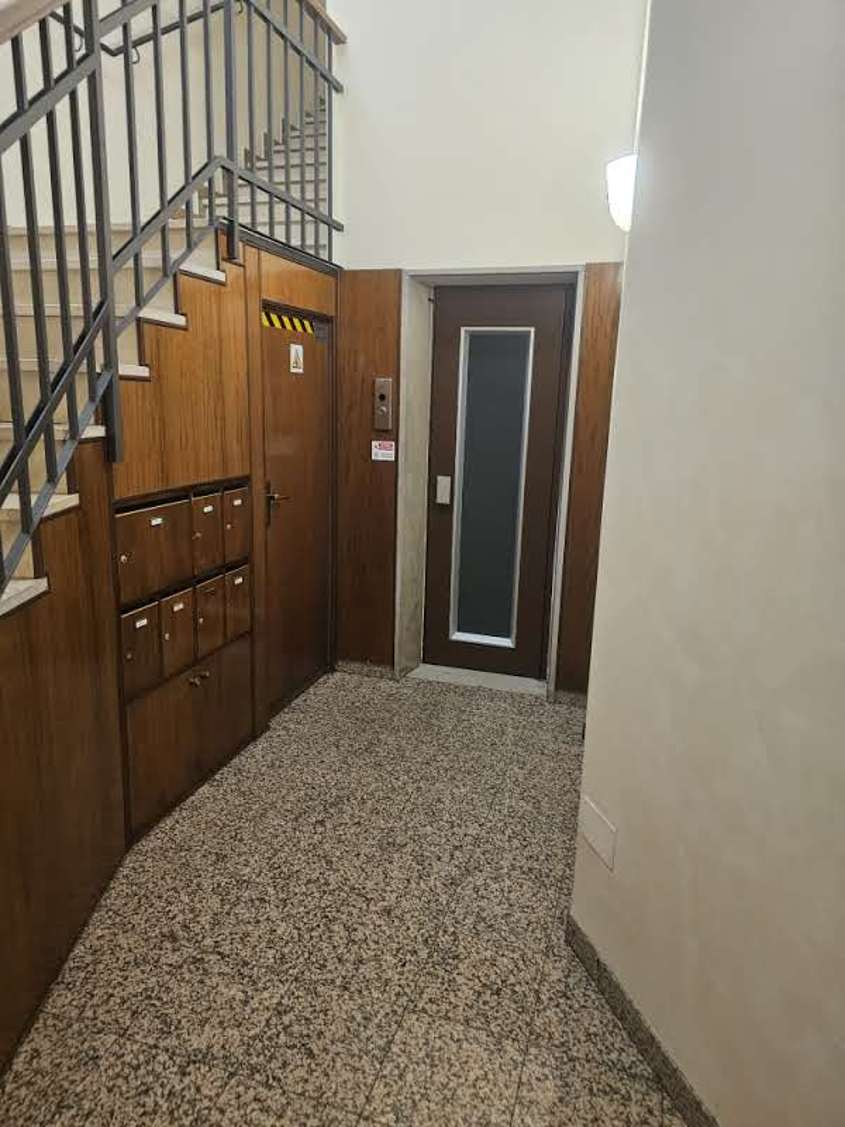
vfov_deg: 73.9
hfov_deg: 58.9
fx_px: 749
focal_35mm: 23
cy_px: 564
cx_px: 422
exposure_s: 1/25
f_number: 1.7
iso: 800
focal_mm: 6.3
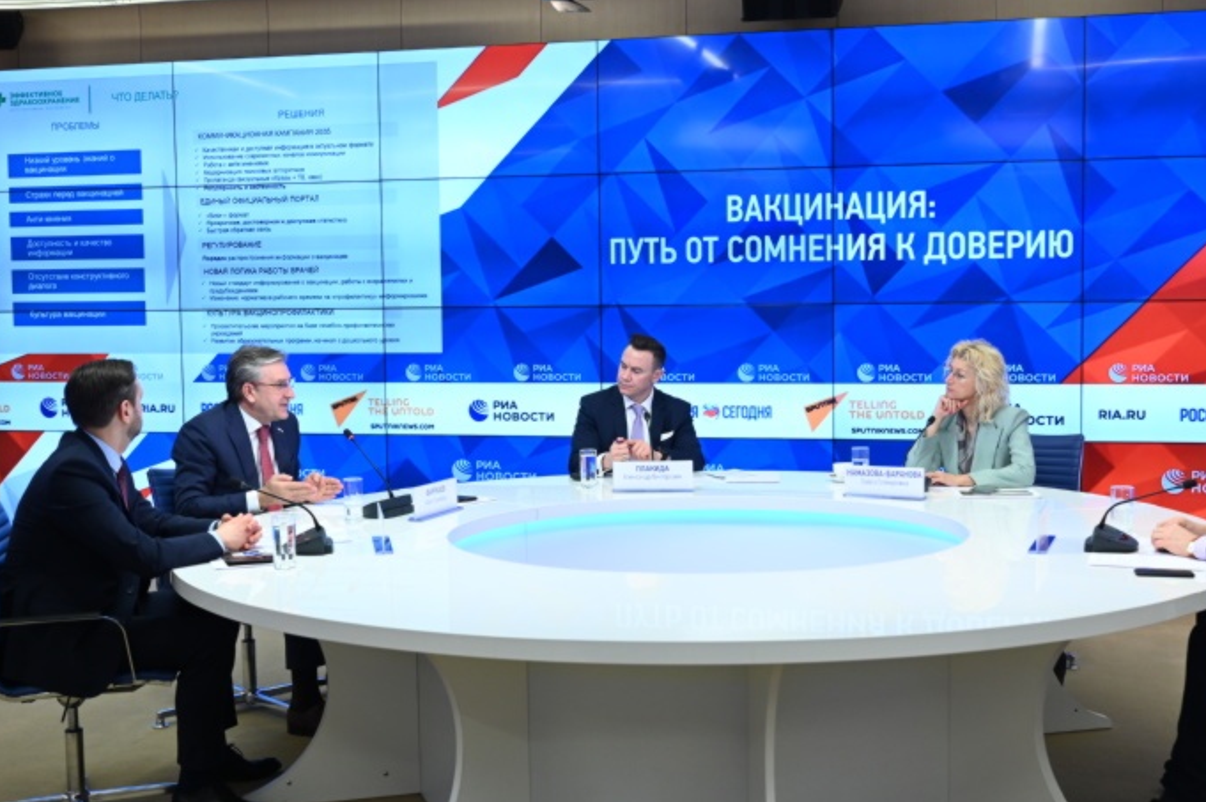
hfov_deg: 41.9
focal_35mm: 47
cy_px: 415
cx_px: 676
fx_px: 1573
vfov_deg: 28.6
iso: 1000
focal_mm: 32
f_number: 3.5
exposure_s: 1/125
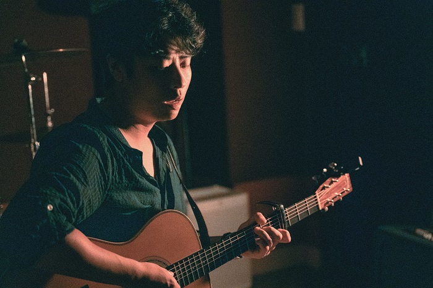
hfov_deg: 28.9
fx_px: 842
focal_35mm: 70
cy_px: 144
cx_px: 216
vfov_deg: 19.4
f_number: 2.8
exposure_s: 1/200
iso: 12800
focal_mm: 70
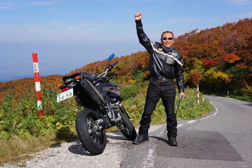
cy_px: 84
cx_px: 126
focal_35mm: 48
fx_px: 336
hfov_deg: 41.1
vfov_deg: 28.1
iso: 400
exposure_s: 1/1250
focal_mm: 32
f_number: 9
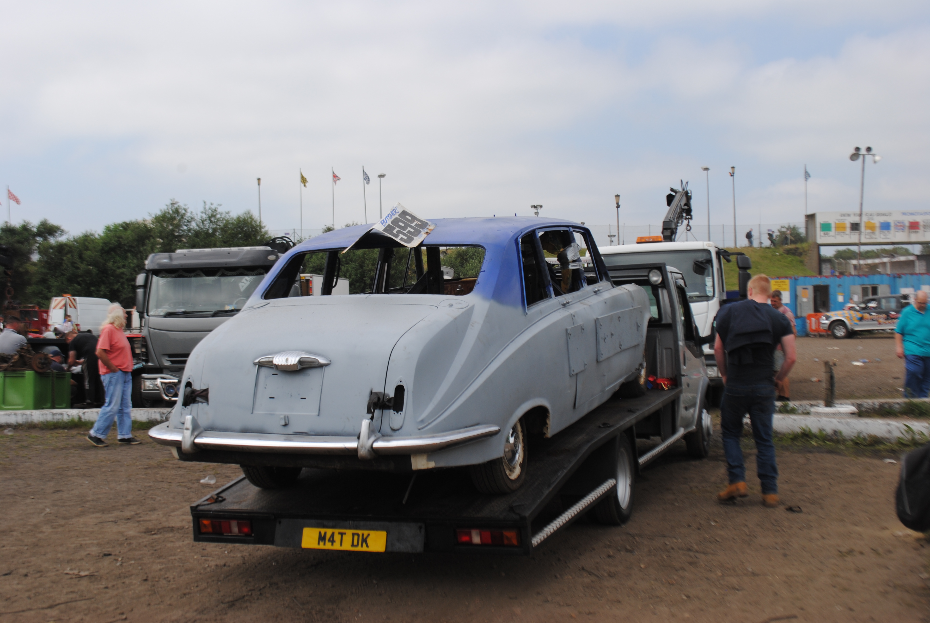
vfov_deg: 32.0
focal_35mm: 42
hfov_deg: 46.3
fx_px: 1086
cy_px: 312
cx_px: 465
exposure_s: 1/250
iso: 100
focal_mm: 28
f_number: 8
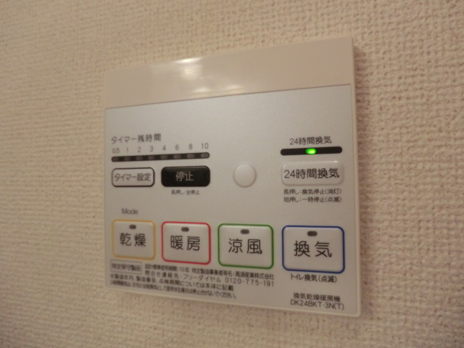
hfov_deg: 71.6
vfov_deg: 56.8
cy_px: 174
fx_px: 322
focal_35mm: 24
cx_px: 232
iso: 250
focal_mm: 4.3
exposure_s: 1/60
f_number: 3.2
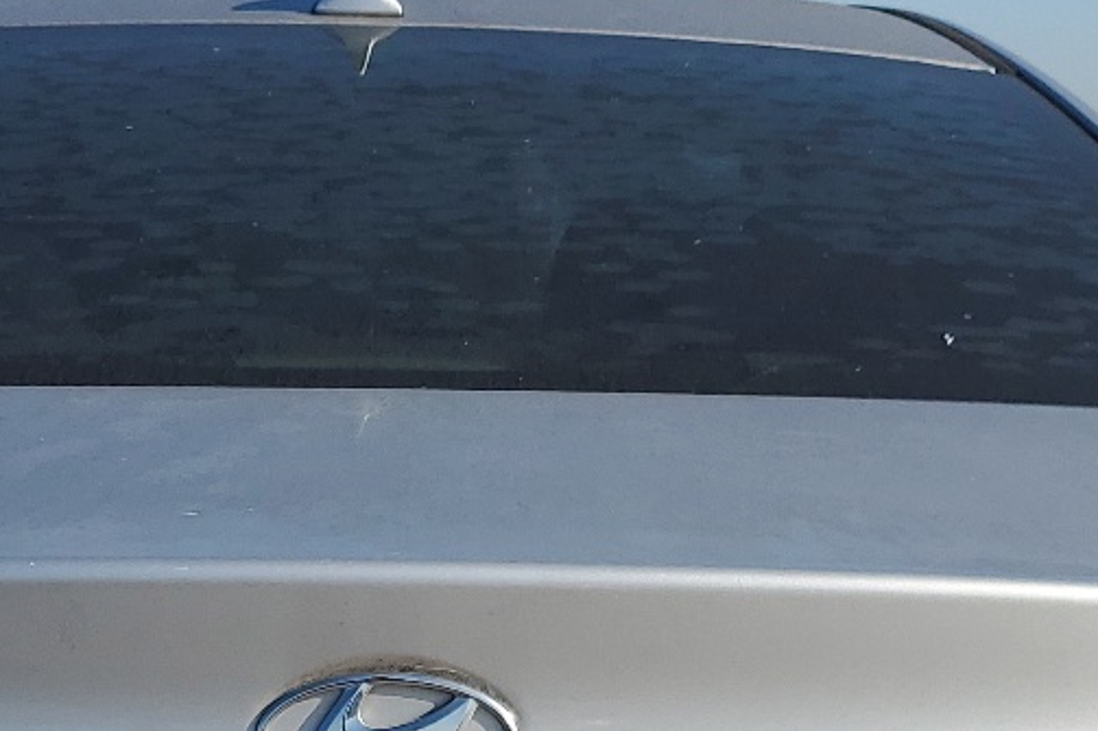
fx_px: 2622
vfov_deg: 15.1
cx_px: 413
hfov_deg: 23.6
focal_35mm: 86
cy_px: 971
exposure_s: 1/5000
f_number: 1.5
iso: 50
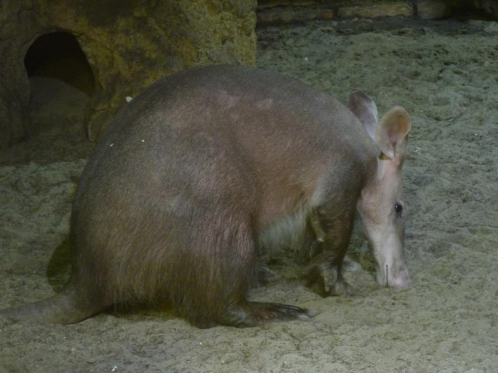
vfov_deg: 8.2
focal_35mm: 180
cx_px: 249
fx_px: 2590
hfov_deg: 11.0
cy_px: 186
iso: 400
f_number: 3.7
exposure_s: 1/8
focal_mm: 32
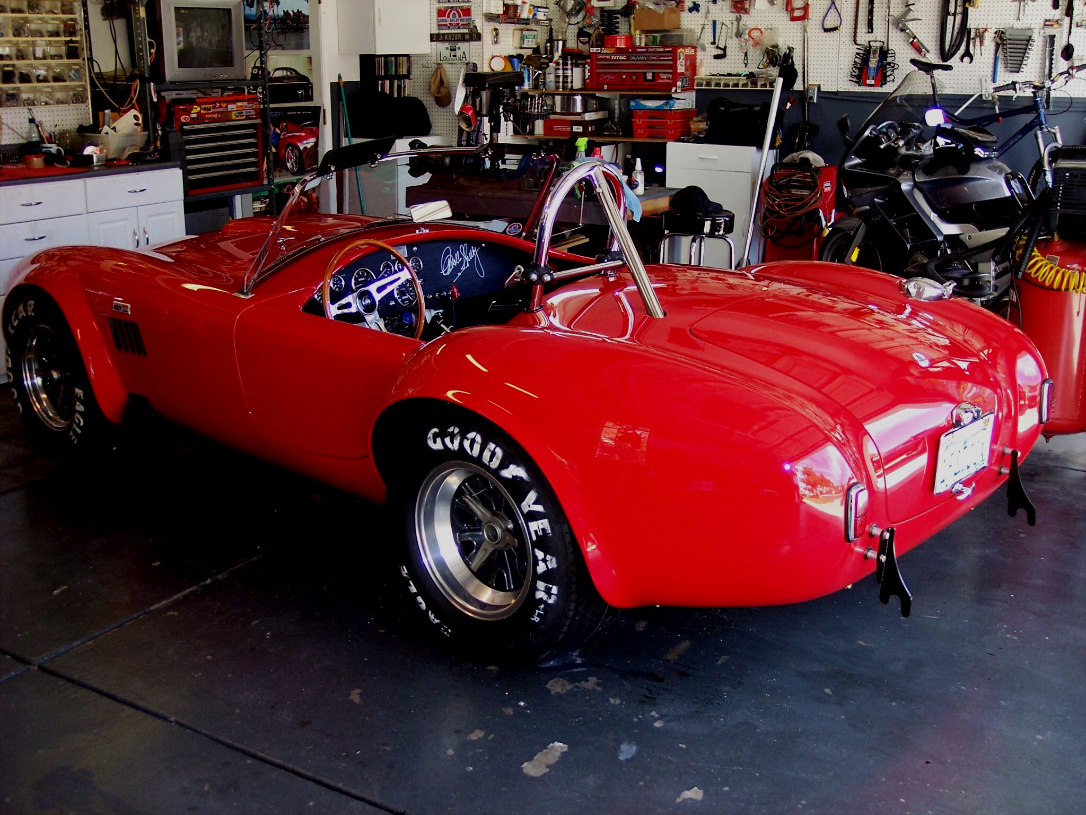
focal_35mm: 39
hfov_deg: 47.9
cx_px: 543
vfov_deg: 36.8
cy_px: 408
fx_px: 1224
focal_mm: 8
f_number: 2.8
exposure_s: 1/60
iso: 140
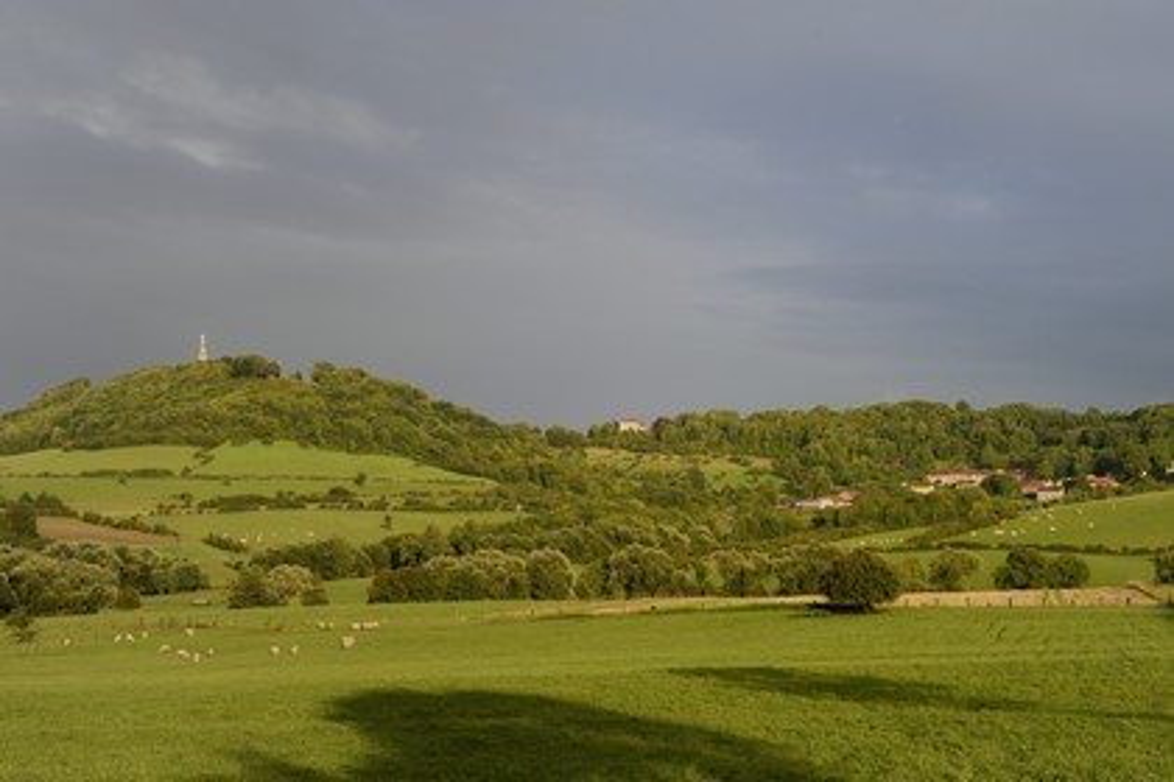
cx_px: 587
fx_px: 2022
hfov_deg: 32.4
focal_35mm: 62
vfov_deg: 21.9
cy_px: 391
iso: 200
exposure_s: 1/200
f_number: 11
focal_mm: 62
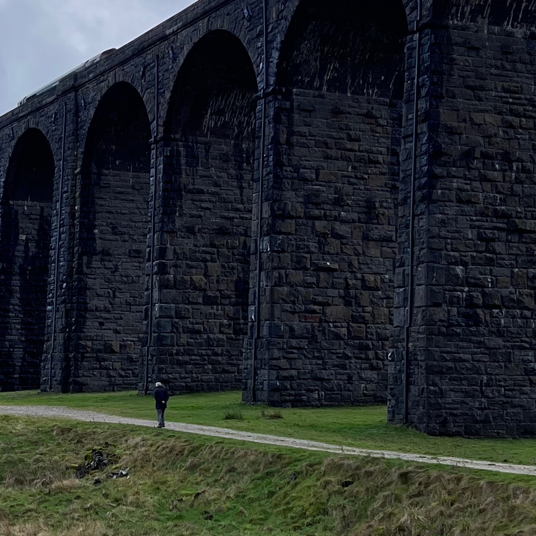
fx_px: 1349
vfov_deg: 22.5
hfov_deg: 22.4
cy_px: 278
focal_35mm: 77
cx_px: 214
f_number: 1.5
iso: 50
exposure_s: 1/2165
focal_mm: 5.7
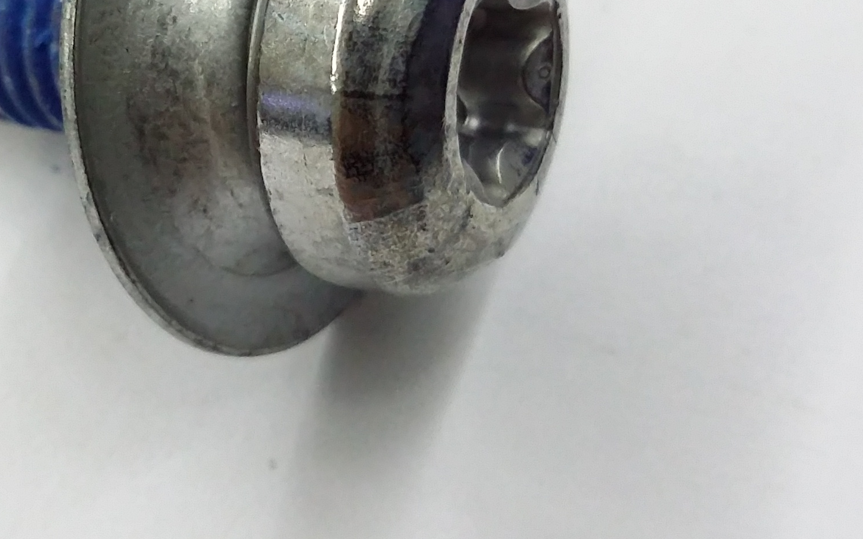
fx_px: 1740
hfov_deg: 27.3
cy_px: 95
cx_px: 181
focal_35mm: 74
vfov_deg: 17.4
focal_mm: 3.4
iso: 200
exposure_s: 1/30
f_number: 2.4
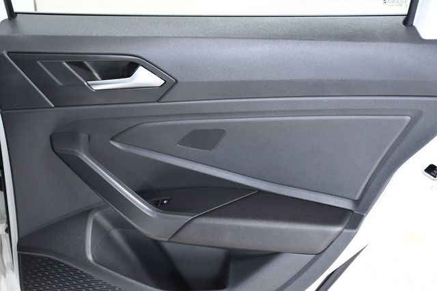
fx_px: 764
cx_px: 218
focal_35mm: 63
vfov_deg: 21.5
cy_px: 146
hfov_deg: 31.9
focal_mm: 42
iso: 2500
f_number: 5
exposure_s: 1/100
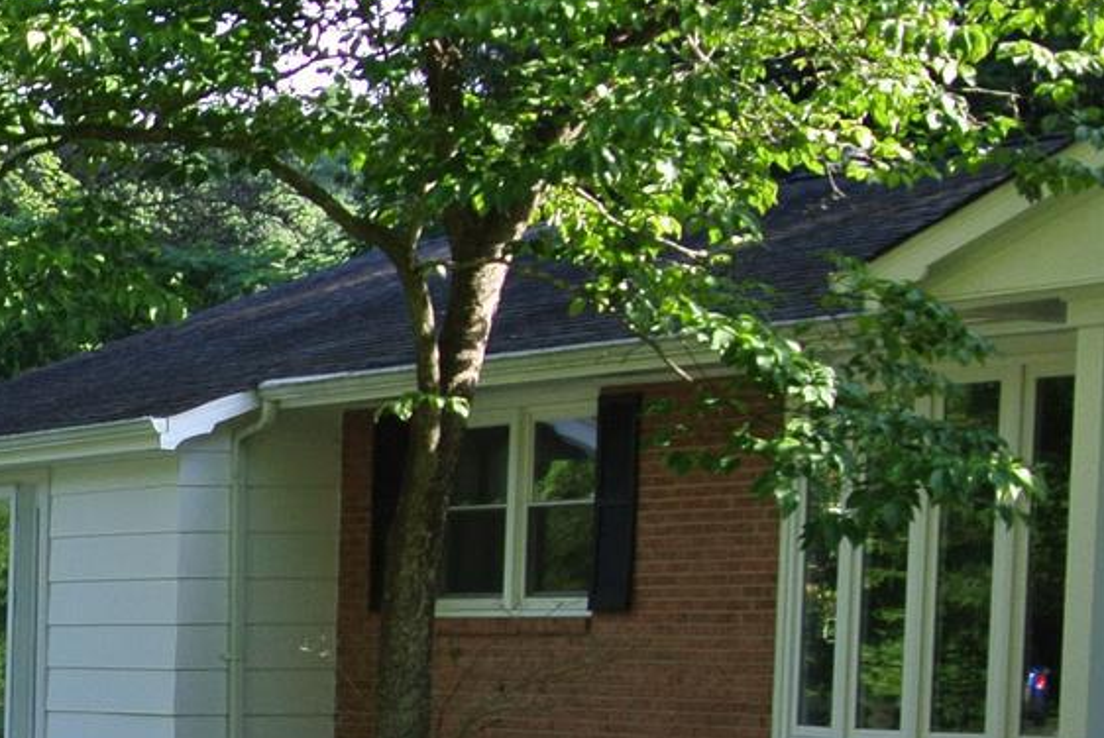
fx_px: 3469
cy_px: 1005
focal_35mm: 113
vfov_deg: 11.8
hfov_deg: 15.9
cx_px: -766
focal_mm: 11.8
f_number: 3.8
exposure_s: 1/200
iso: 100
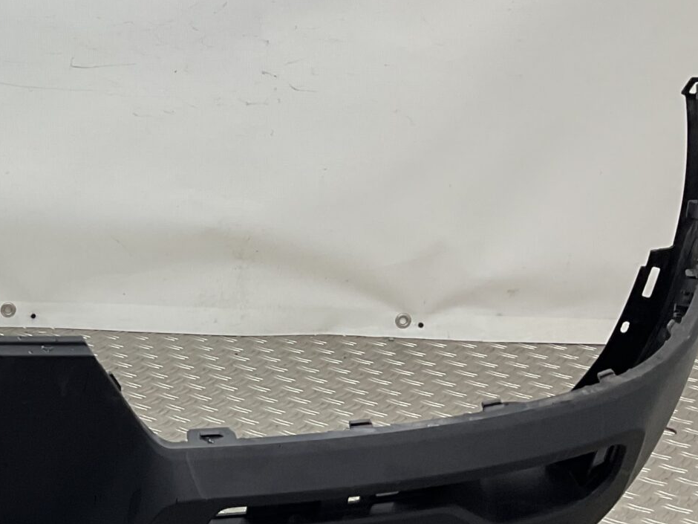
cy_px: 217
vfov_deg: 18.6
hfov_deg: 22.3
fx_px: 1593
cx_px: -198
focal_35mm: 79
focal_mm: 3
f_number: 1.8
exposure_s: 1/100
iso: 16
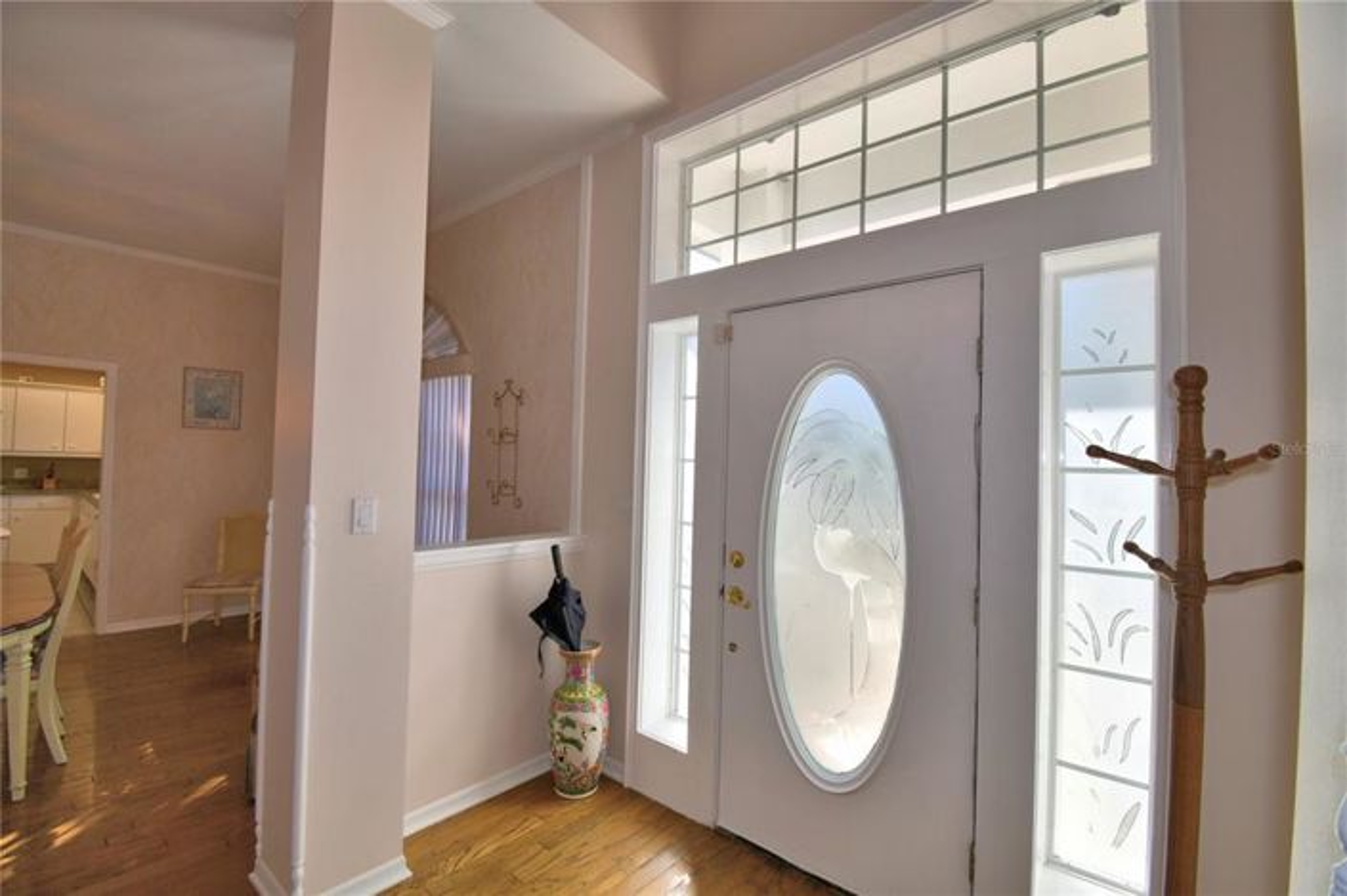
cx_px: 674
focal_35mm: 15
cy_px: 448
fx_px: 561
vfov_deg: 77.2
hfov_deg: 100.4
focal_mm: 10
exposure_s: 1/250
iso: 100
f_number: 5.6
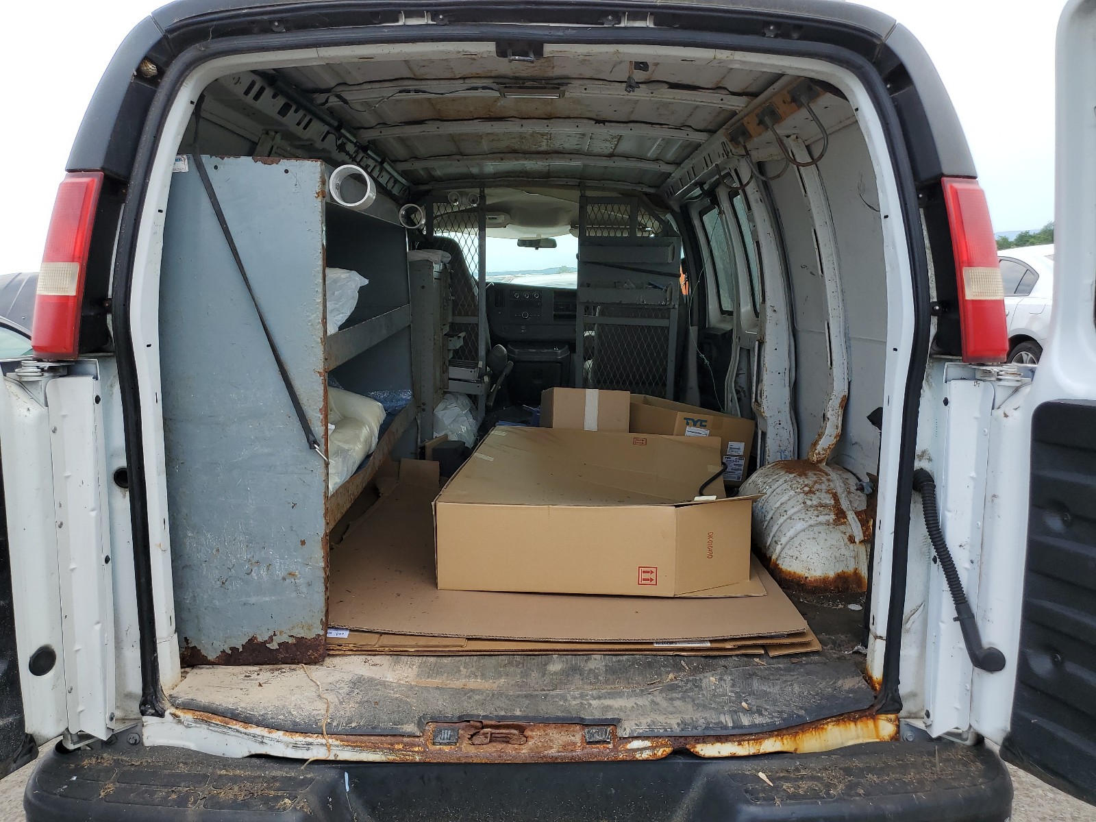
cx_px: 548
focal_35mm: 26
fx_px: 823
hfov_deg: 67.3
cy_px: 411
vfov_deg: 53.1
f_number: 1.5
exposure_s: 1/1111
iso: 50
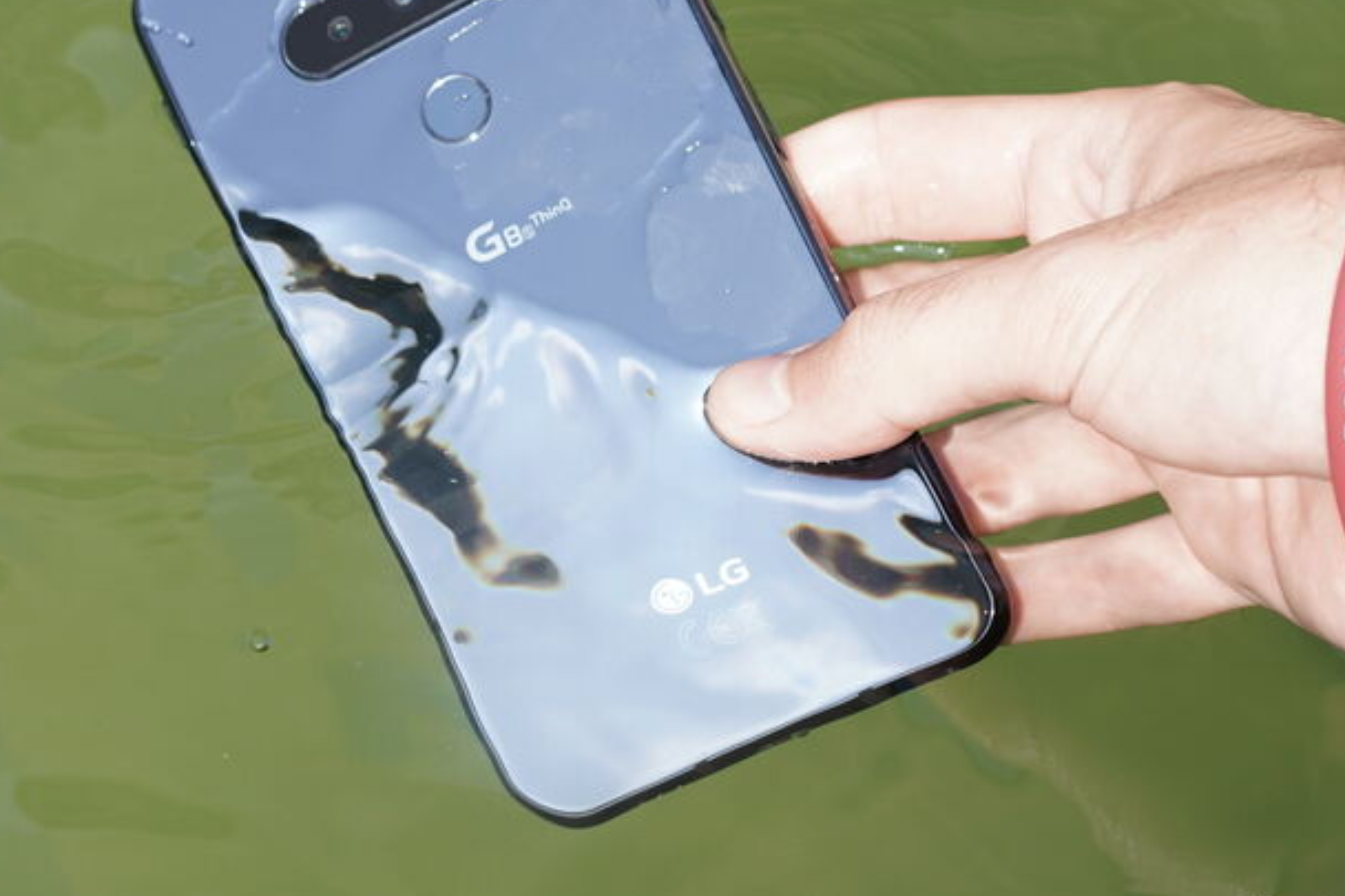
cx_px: 682
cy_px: 290
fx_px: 3249
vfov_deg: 15.7
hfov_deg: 23.4
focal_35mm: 87
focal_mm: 55
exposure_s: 1/320
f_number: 4.5
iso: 100
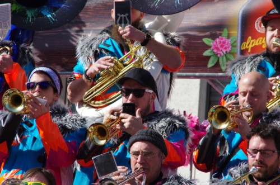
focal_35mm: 300
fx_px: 2328
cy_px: 92
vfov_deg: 4.6
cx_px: 140
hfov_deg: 6.9
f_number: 11
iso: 200
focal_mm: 200
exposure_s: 1/250
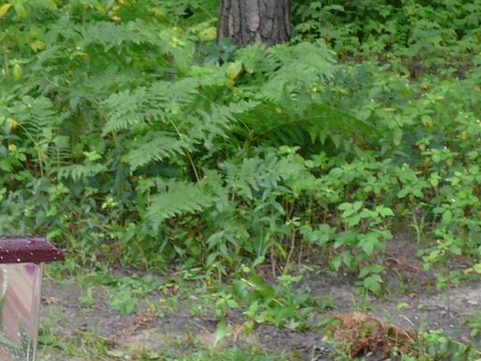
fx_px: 2362
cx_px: -85
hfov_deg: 11.4
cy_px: 163
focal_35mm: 170
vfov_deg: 8.7
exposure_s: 1/40
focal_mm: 9.6
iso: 100
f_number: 4
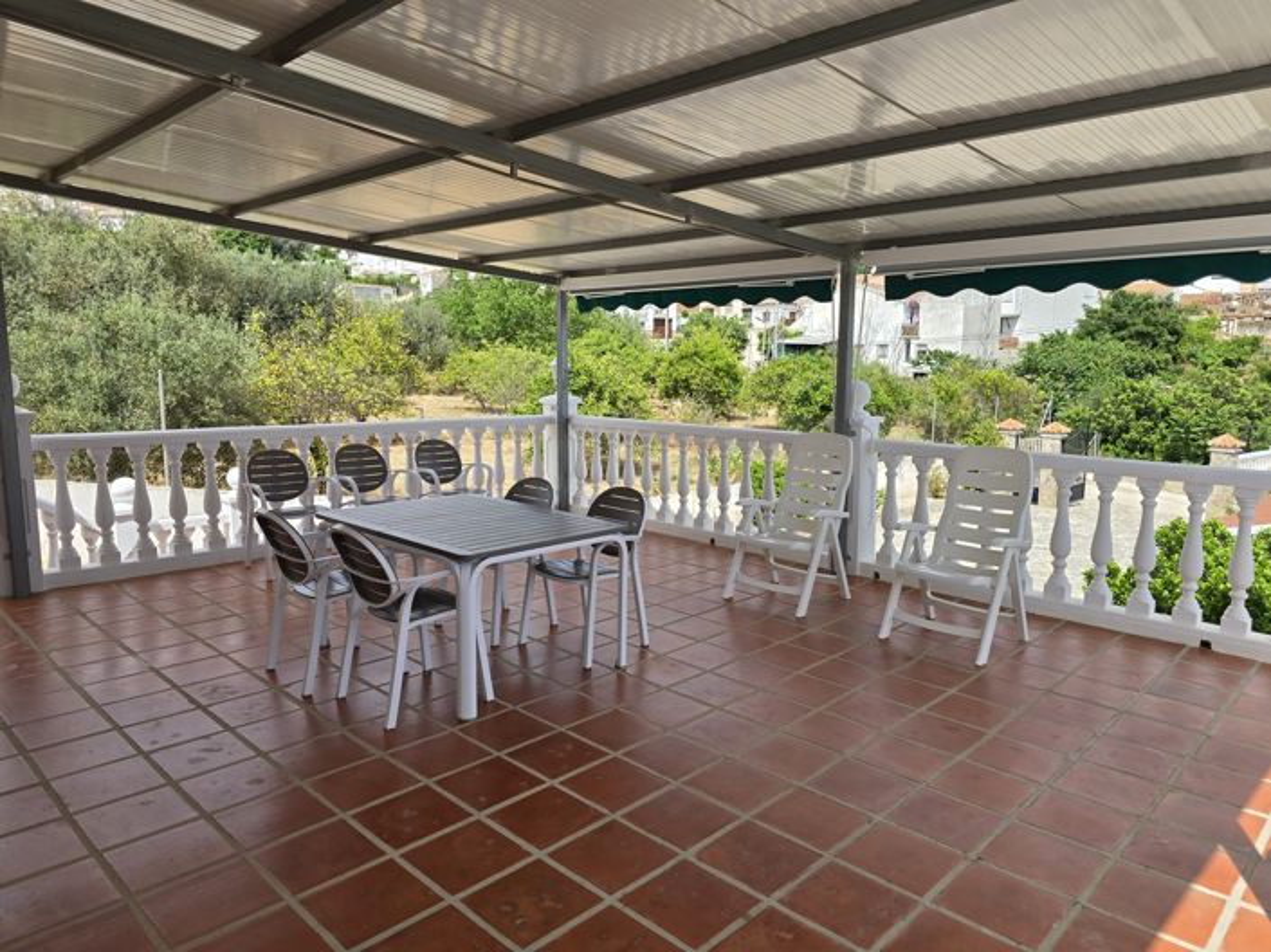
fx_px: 844
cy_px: 476
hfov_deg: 74.0
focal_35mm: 23
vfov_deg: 58.8
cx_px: 636
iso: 12
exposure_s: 1/548
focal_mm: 6.3
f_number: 1.7
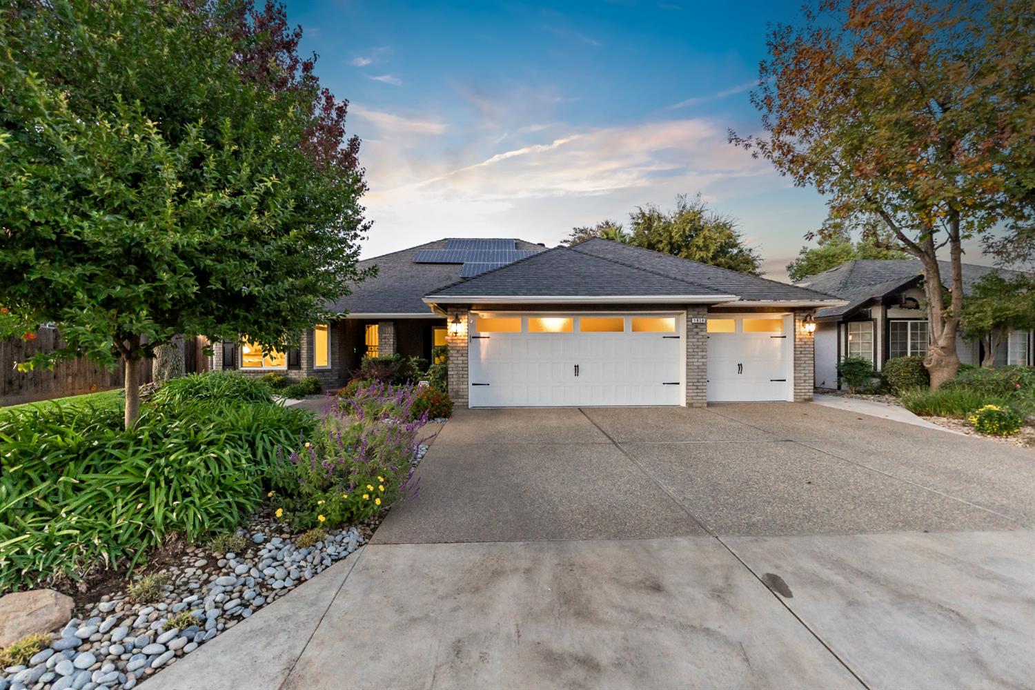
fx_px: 420
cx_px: 518
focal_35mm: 15
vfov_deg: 78.8
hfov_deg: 101.9
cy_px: 345
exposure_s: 1/160
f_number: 2.8
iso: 3200
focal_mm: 14.6
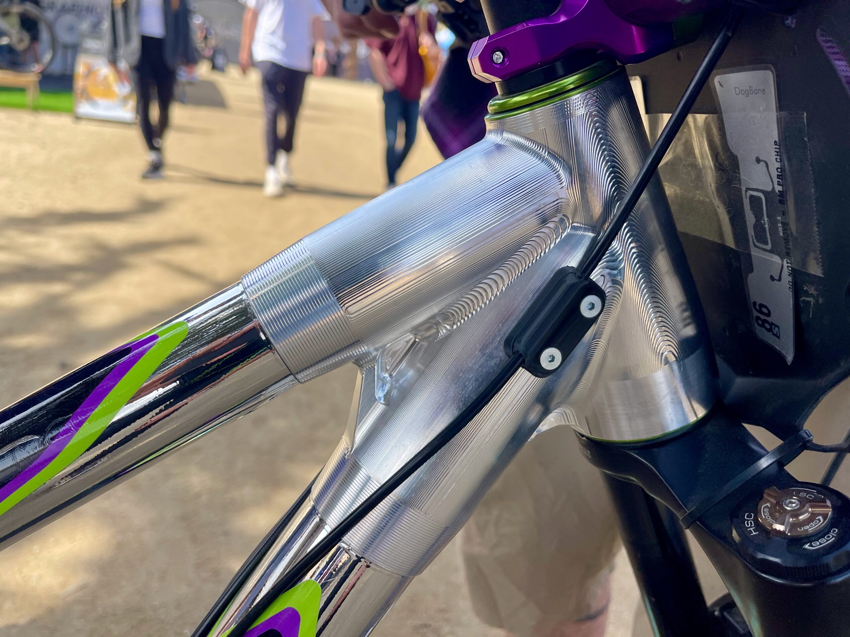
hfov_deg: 69.4
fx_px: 614
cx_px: 425
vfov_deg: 54.9
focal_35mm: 25
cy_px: 318
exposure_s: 1/1200
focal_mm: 5.1
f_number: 1.6
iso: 32
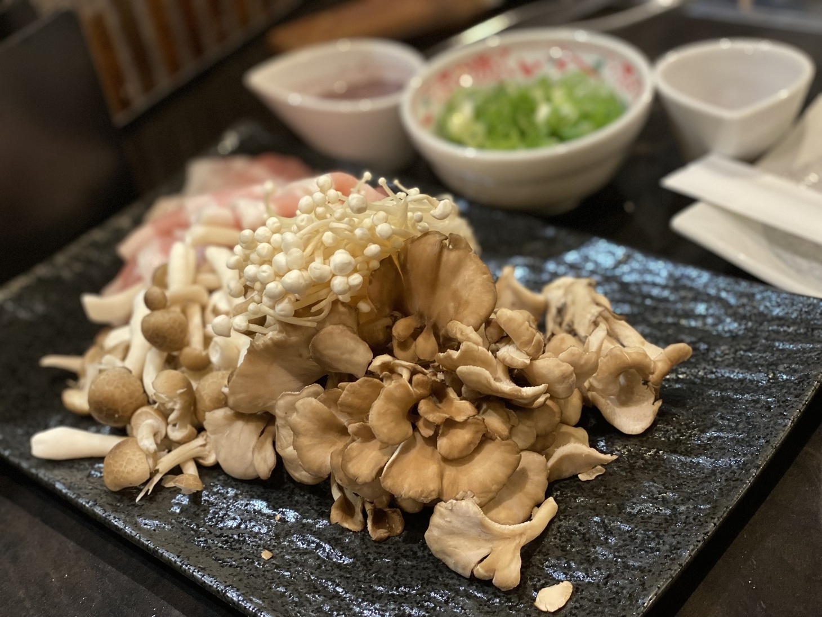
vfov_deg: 28.0
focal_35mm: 52
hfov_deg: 36.8
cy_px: 308
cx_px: 411
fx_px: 1235
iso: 200
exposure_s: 1/33
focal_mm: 6
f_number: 2
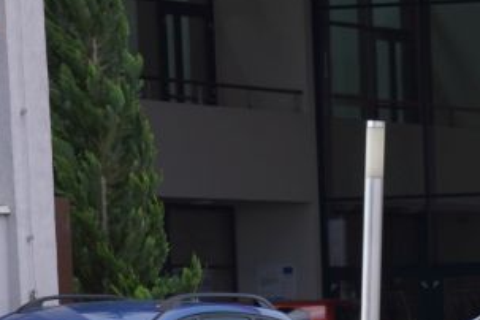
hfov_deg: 5.6
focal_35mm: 368
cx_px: 581
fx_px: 4906
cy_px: 697
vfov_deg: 3.7
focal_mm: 50
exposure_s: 1/400
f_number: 4.5
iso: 125
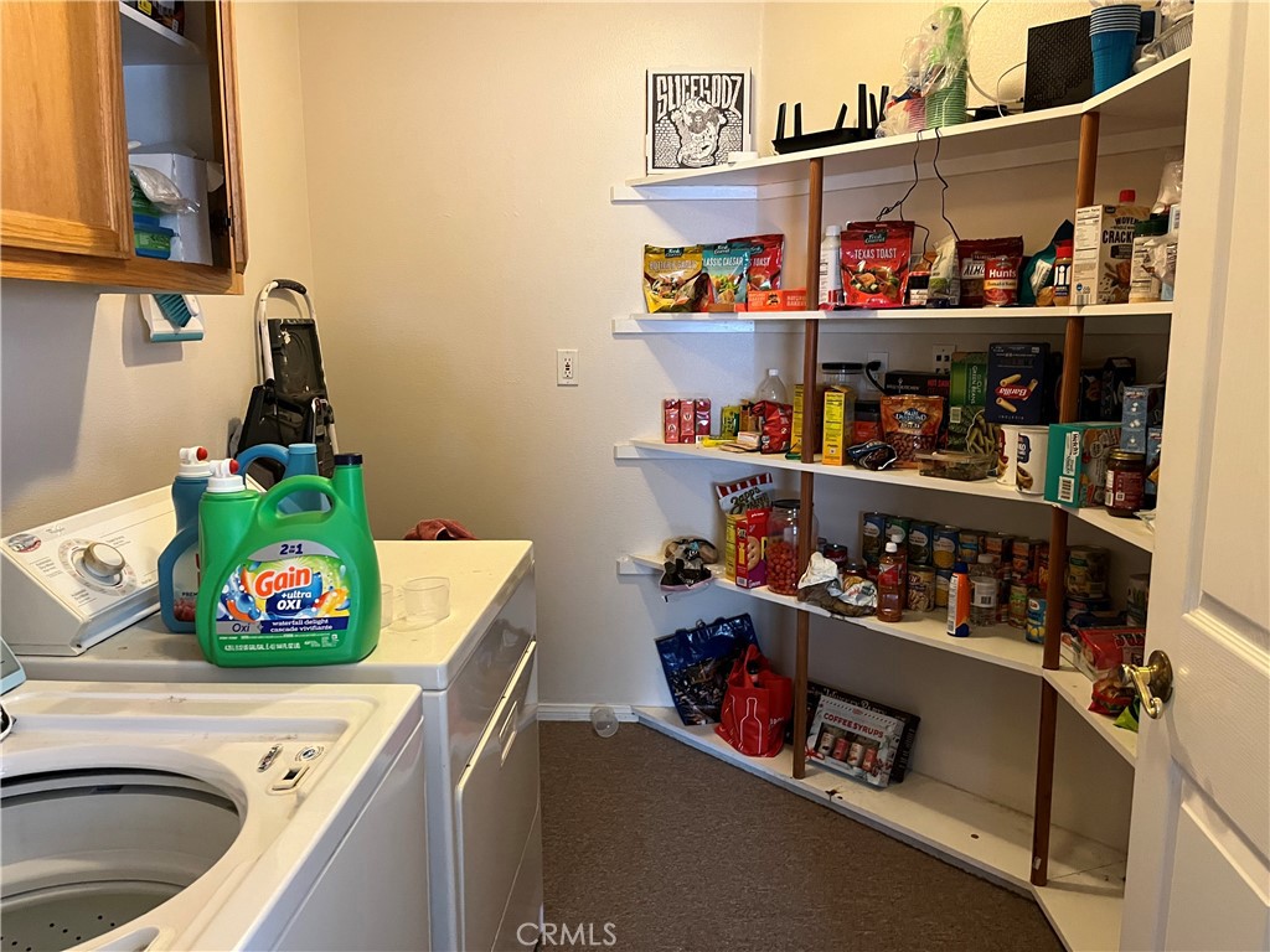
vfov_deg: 53.1
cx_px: 635
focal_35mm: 26
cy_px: 476
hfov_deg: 67.3
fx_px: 954
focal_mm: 5.1
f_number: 1.6
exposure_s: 1/60
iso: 500
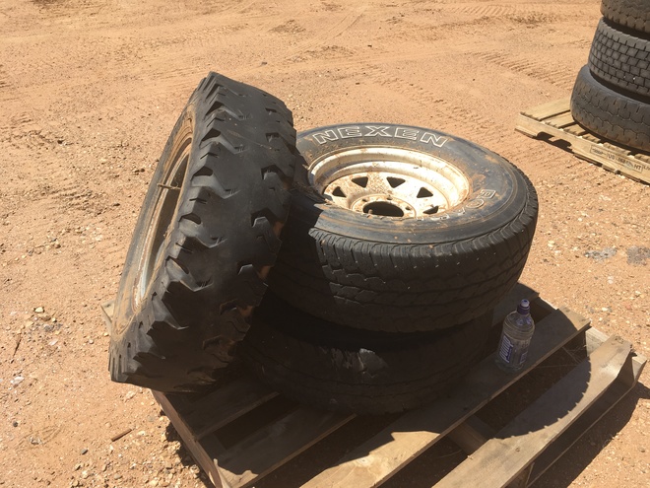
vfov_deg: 48.2
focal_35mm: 29
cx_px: 325
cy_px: 244
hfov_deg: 61.7
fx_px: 545
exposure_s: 1/999
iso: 25
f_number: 2.2
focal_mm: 4.15
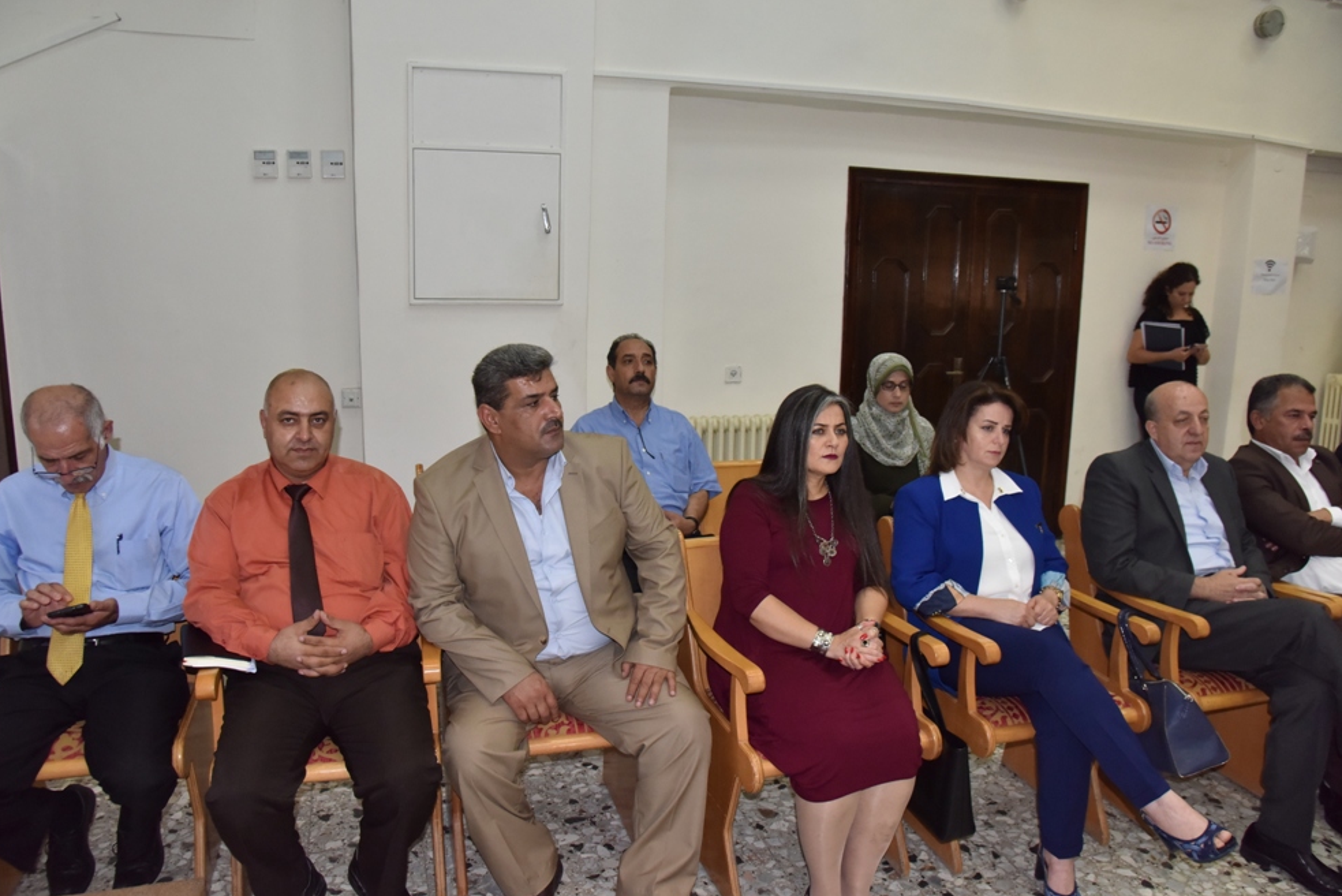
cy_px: 458
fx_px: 932
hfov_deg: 71.5
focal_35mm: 25
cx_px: 648
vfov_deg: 51.3
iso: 1600
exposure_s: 1/250
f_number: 5.6
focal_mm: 24
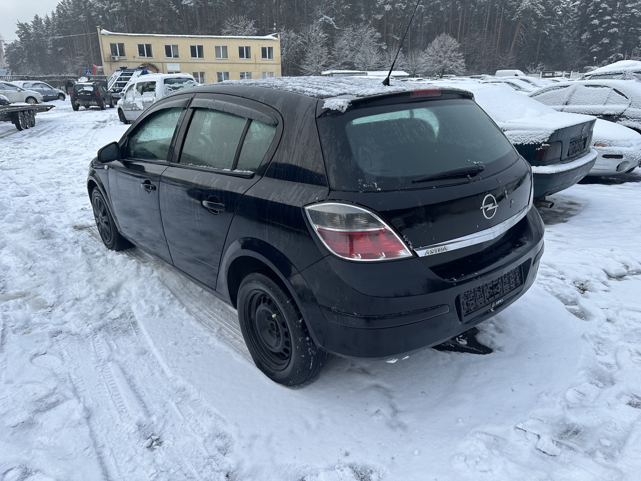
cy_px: 240
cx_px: 320
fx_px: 444
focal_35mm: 24
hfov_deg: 71.6
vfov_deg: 56.8
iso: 80
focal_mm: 6.86
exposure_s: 1/597
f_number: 1.78
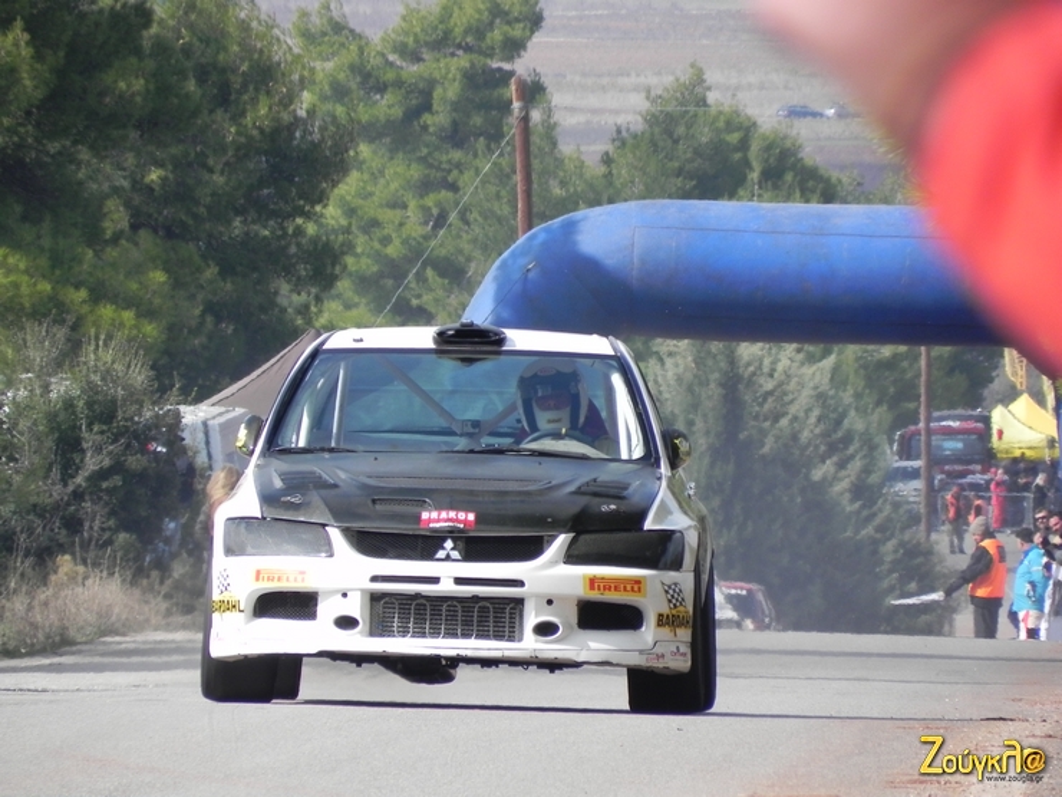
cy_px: 398
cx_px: 531
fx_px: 20801
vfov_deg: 2.2
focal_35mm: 678
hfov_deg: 2.9
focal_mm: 120
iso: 160
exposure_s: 1/376
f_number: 6.3
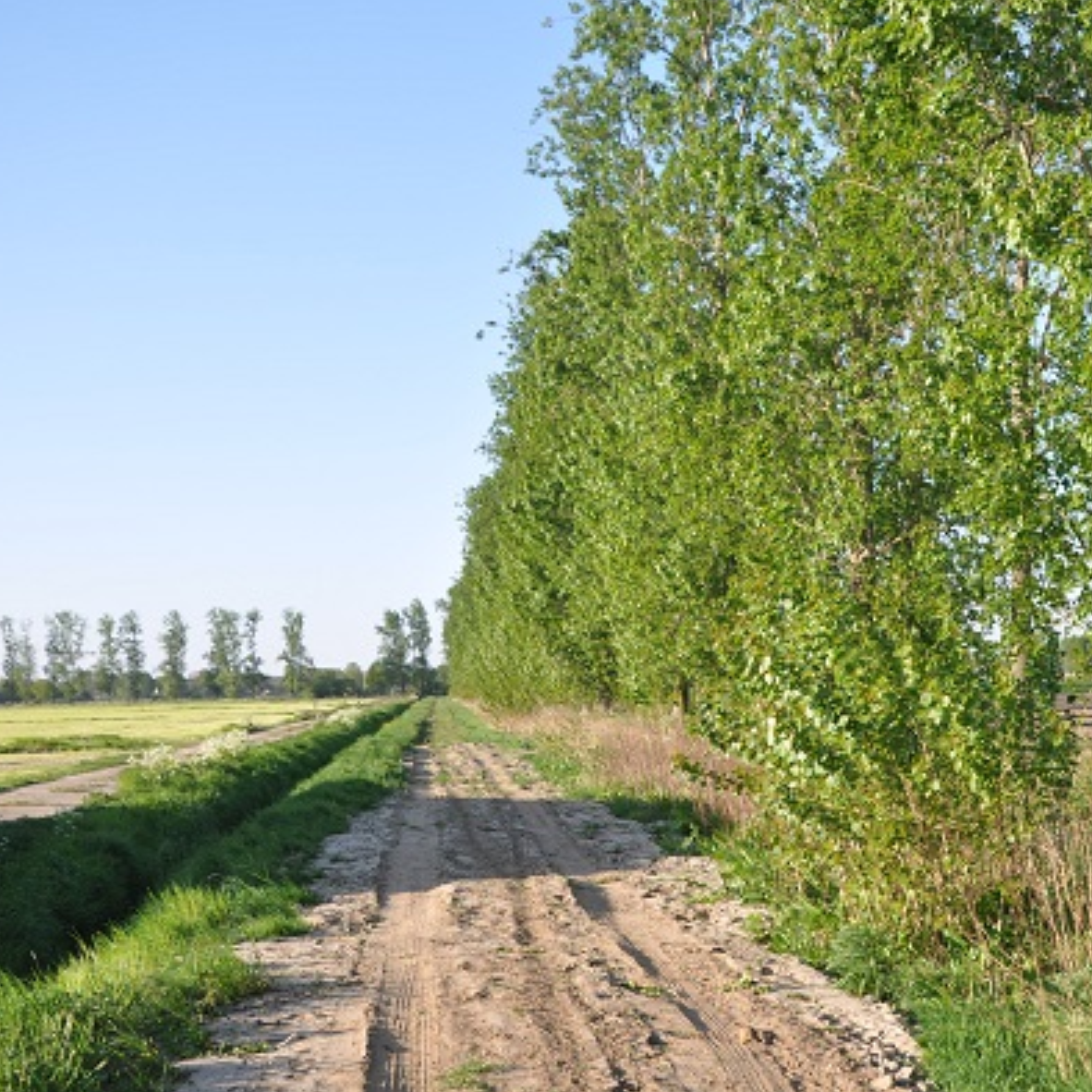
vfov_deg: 34.9
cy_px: 543
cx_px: 748
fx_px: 1736
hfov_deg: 34.5
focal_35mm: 49
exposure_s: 1/200
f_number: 7.1
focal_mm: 25
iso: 200
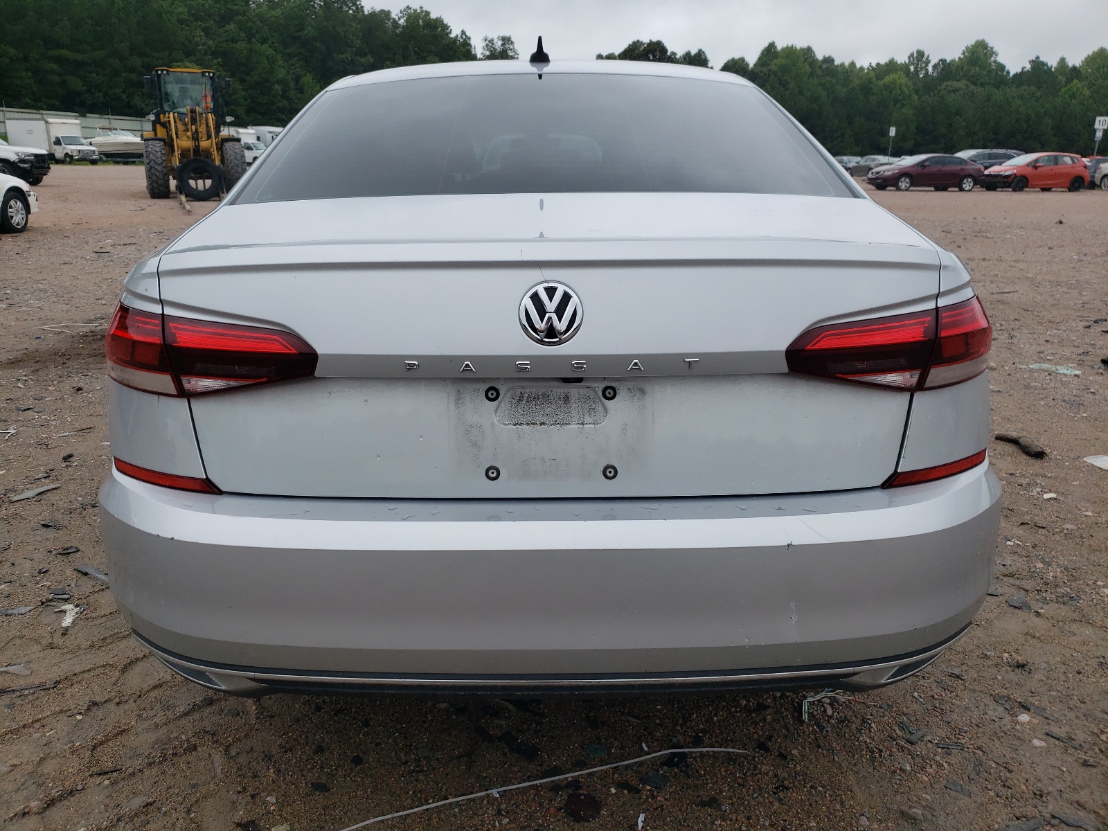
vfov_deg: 53.1
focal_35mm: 26
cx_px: 554
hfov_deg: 67.3
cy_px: 416
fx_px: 832
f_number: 1.5
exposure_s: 1/1667
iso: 50
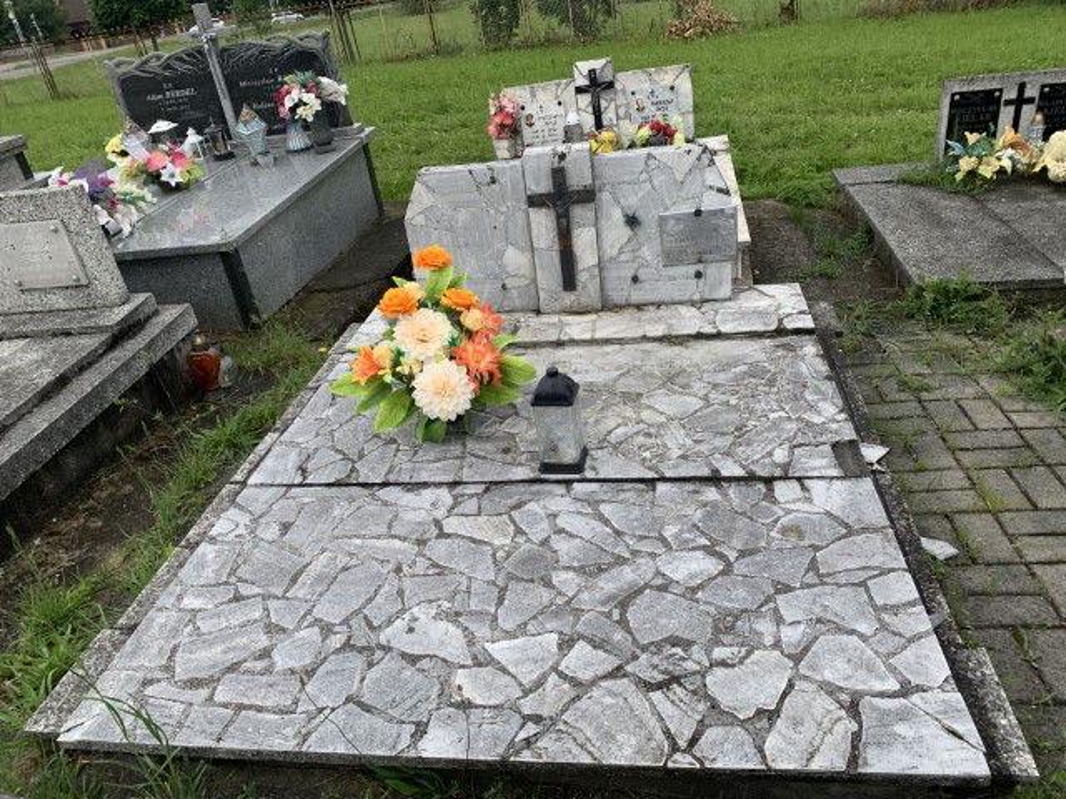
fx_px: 801
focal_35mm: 26
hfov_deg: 67.3
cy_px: 400
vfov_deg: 53.1
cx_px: 533
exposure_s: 1/1661
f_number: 1.8
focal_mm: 4.25
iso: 25
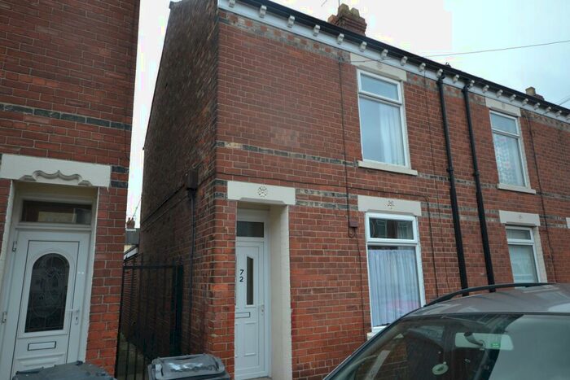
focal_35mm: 22
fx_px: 356
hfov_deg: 77.3
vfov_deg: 56.2
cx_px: 285
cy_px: 190
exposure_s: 1/125
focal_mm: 15
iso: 280
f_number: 5.6
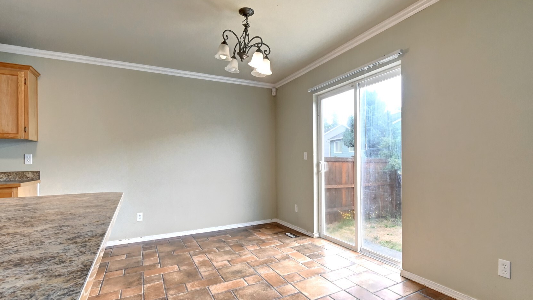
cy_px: 178
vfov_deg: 66.5
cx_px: 267
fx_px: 226
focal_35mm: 16
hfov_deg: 99.4
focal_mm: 10
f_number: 11
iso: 3200
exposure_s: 1/8
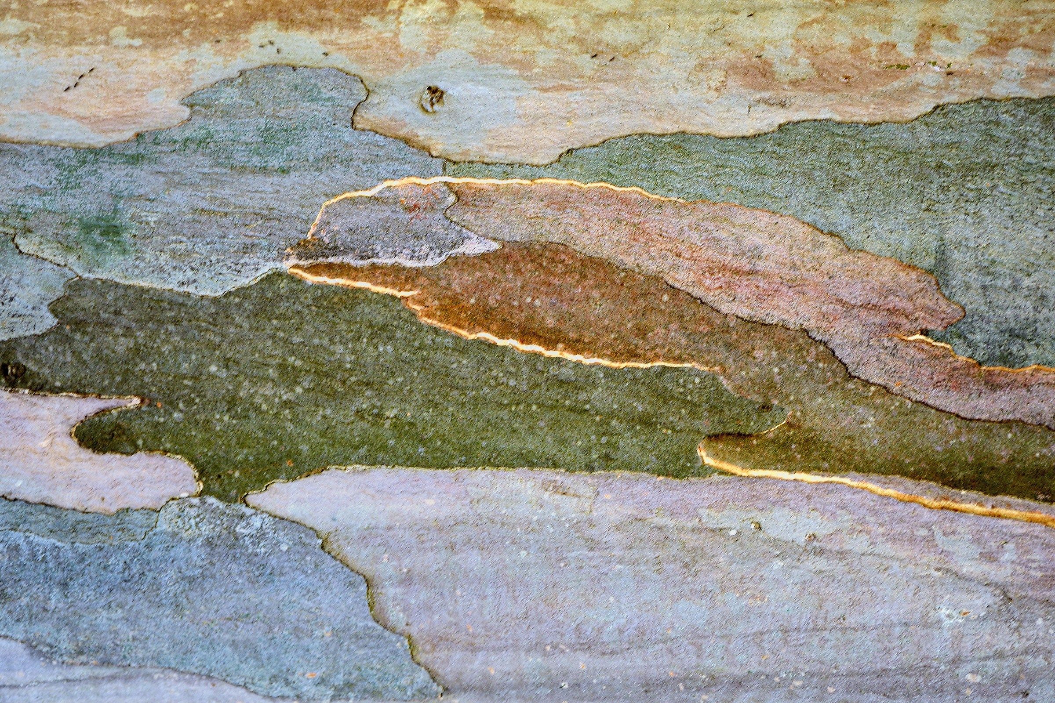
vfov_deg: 14.7
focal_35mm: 93
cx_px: 528
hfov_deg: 21.9
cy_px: 352
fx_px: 2725
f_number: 8
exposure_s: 1/80
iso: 400
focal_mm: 62
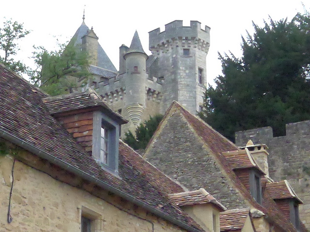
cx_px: 155
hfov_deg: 21.8
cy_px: 116
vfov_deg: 16.4
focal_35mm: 90
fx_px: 806
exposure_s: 1/4000
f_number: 8
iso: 12800
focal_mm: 19.2
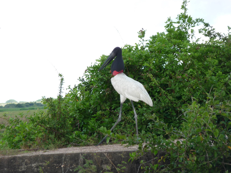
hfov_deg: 7.5
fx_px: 1762
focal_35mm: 264
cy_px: 86
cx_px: 116
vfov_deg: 5.6
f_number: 4.9
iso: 100
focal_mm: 45.4
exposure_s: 1/125
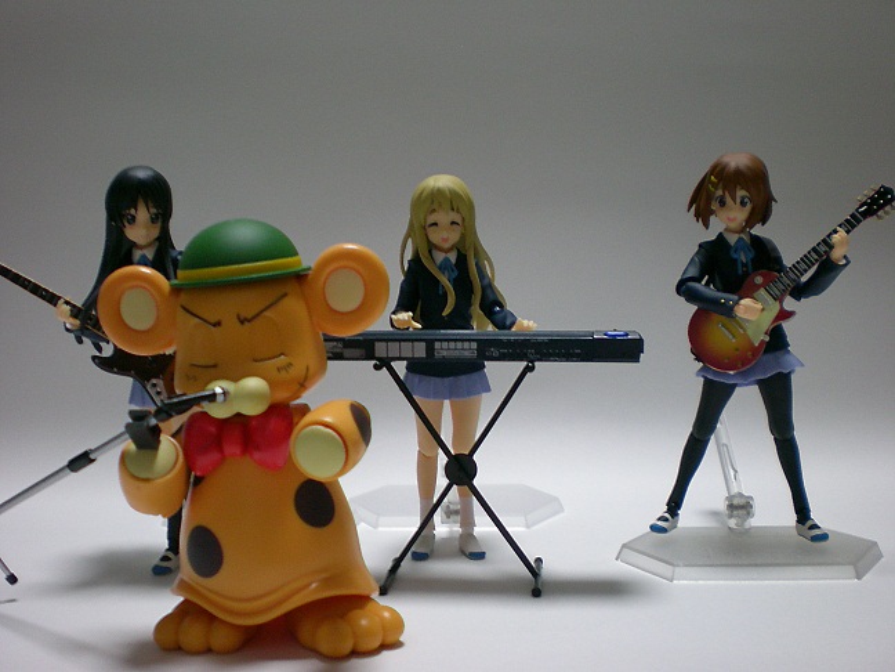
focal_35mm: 38
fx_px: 982
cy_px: 336
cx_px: 448
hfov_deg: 49.0
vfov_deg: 37.7
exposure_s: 1/8.8
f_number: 3.1
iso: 200
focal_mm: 6.3
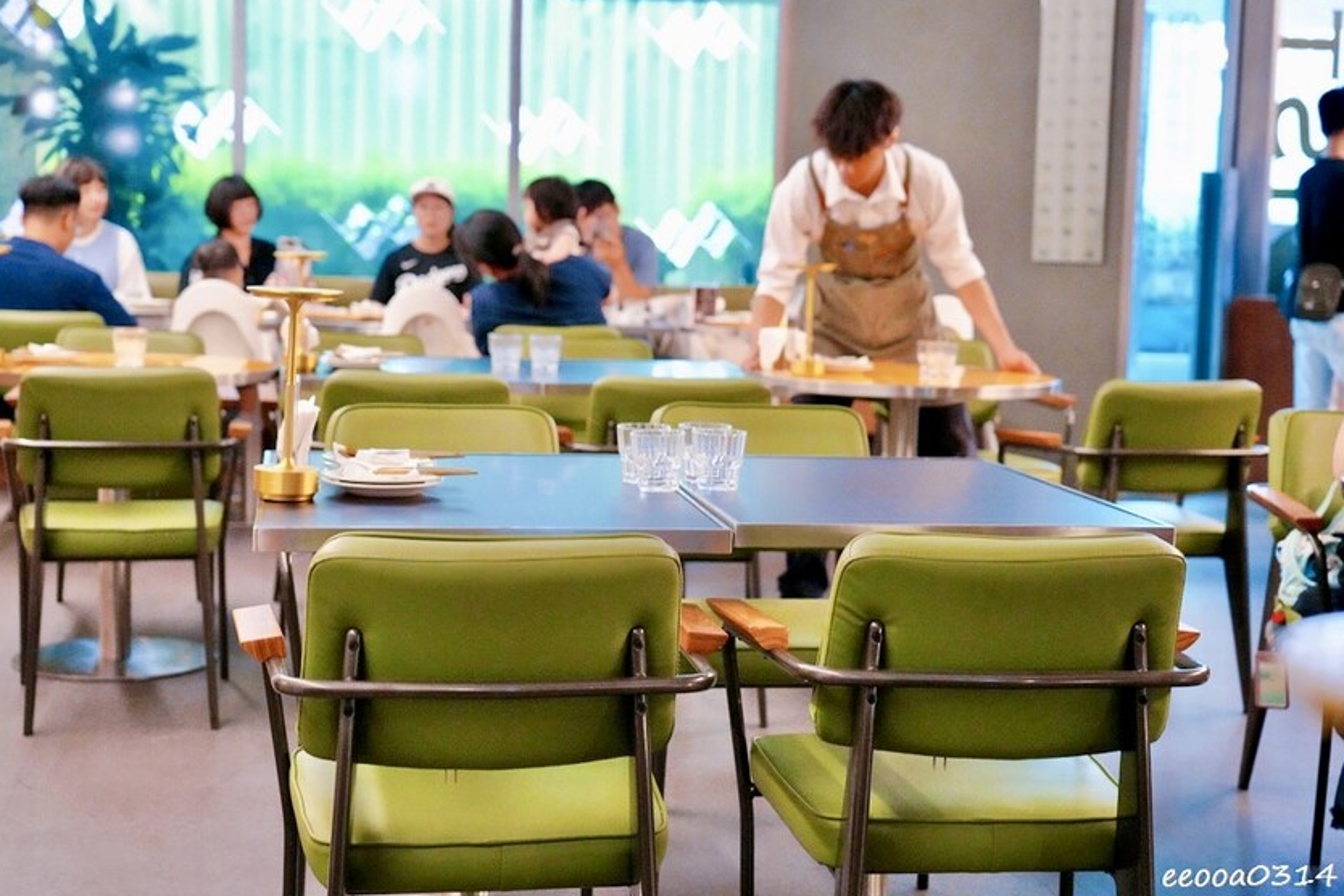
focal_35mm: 54
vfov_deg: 25.1
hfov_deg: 36.9
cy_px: 448
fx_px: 2016
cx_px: 662
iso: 6400
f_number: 4
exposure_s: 1/60
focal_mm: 53
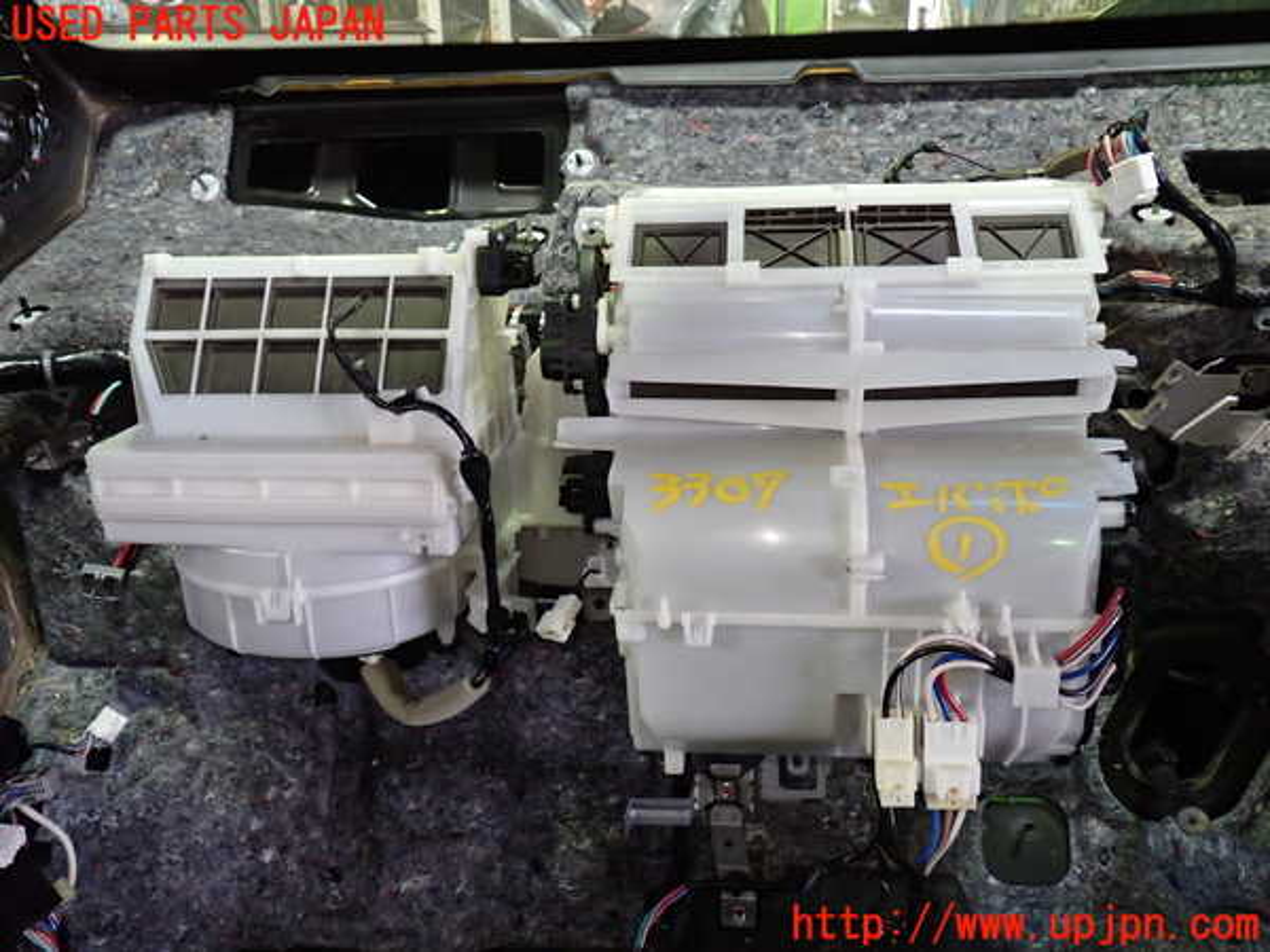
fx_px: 1101
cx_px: 635
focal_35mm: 30
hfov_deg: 60.0
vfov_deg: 46.8
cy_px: 476
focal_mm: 5.4
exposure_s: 1/30
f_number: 2.3
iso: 400
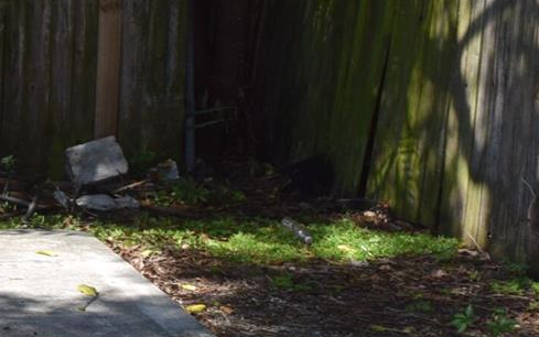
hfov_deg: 14.2
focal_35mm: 128
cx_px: -476
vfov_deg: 10.2
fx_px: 1881
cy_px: 97
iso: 100
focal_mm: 20
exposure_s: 1/200
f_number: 8
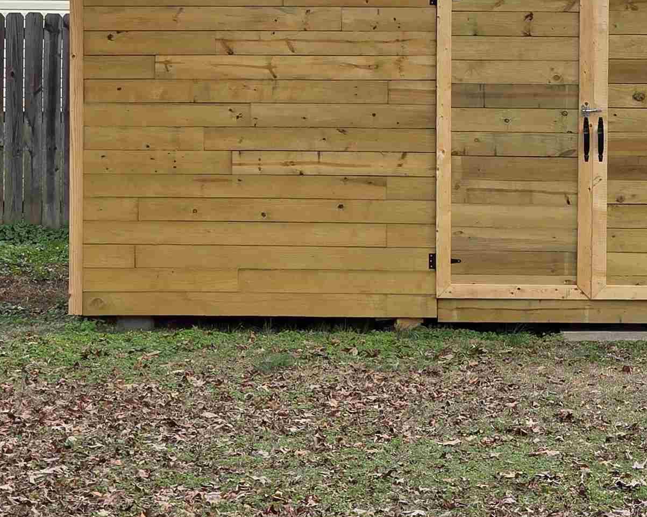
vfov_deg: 8.9
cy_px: 48
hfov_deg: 11.1
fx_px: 3293
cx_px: 607
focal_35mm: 172
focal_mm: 7.9
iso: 50
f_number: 2.4
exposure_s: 1/588
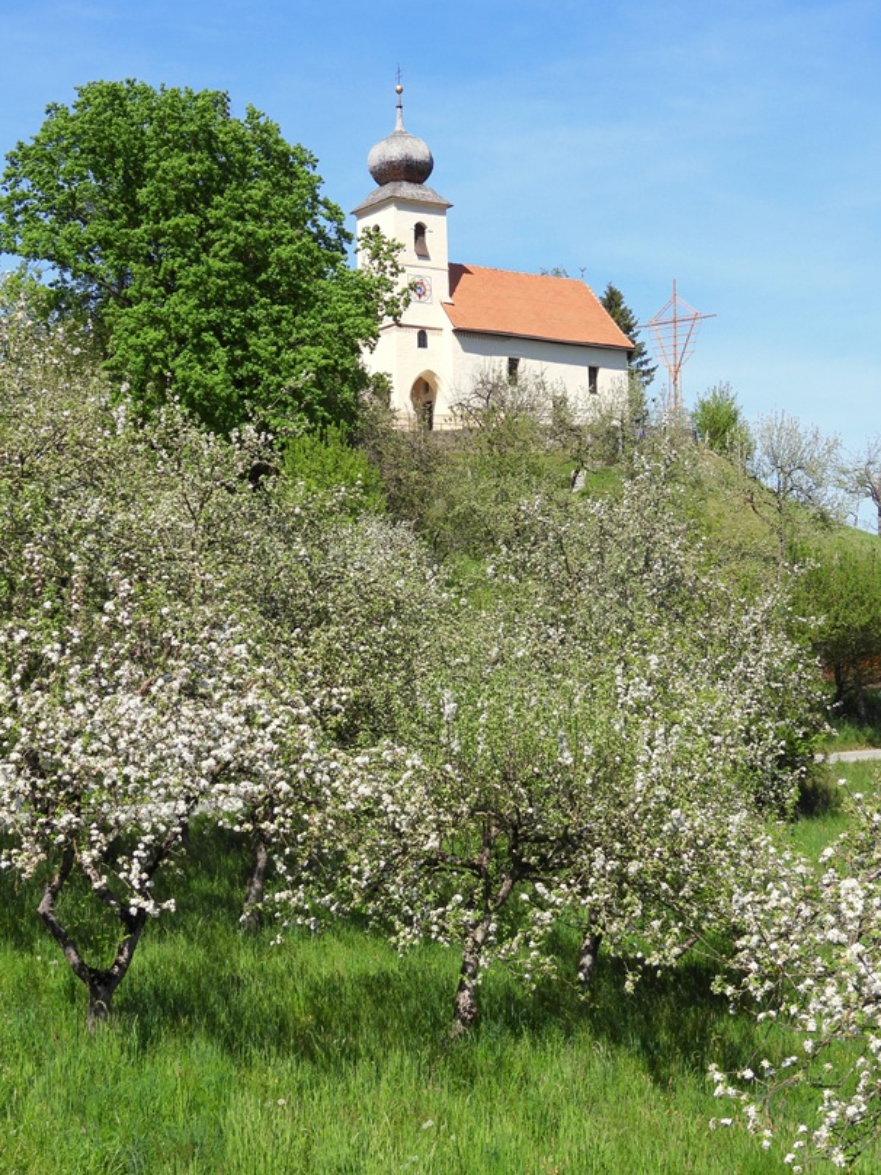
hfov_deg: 24.4
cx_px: 440
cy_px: 588
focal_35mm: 60
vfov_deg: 32.2
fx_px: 2036
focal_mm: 10.7
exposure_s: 1/1600
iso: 100
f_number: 3.5
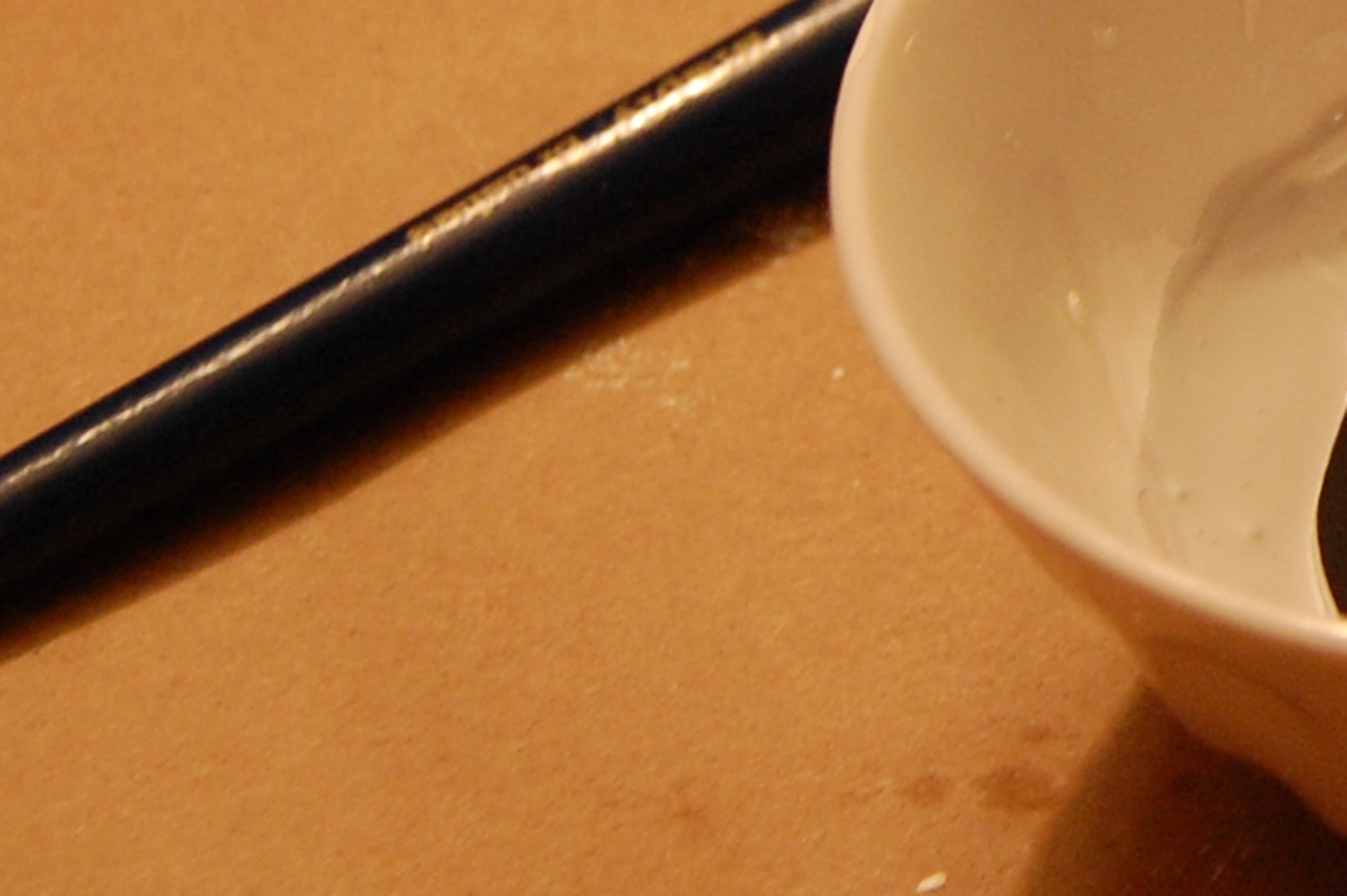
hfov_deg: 17.9
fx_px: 4037
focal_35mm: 108
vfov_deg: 12.3
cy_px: -280
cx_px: 1646
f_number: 3.5
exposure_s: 1/25
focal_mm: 18
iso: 800
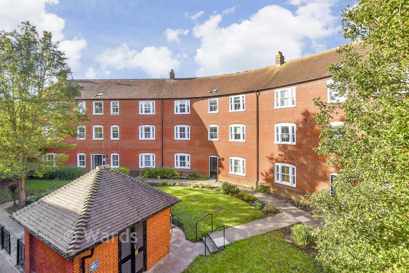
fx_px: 182
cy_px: 136
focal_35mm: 16
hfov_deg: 96.7
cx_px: 205
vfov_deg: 73.7
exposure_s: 1/500
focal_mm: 10
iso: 160
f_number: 5.6
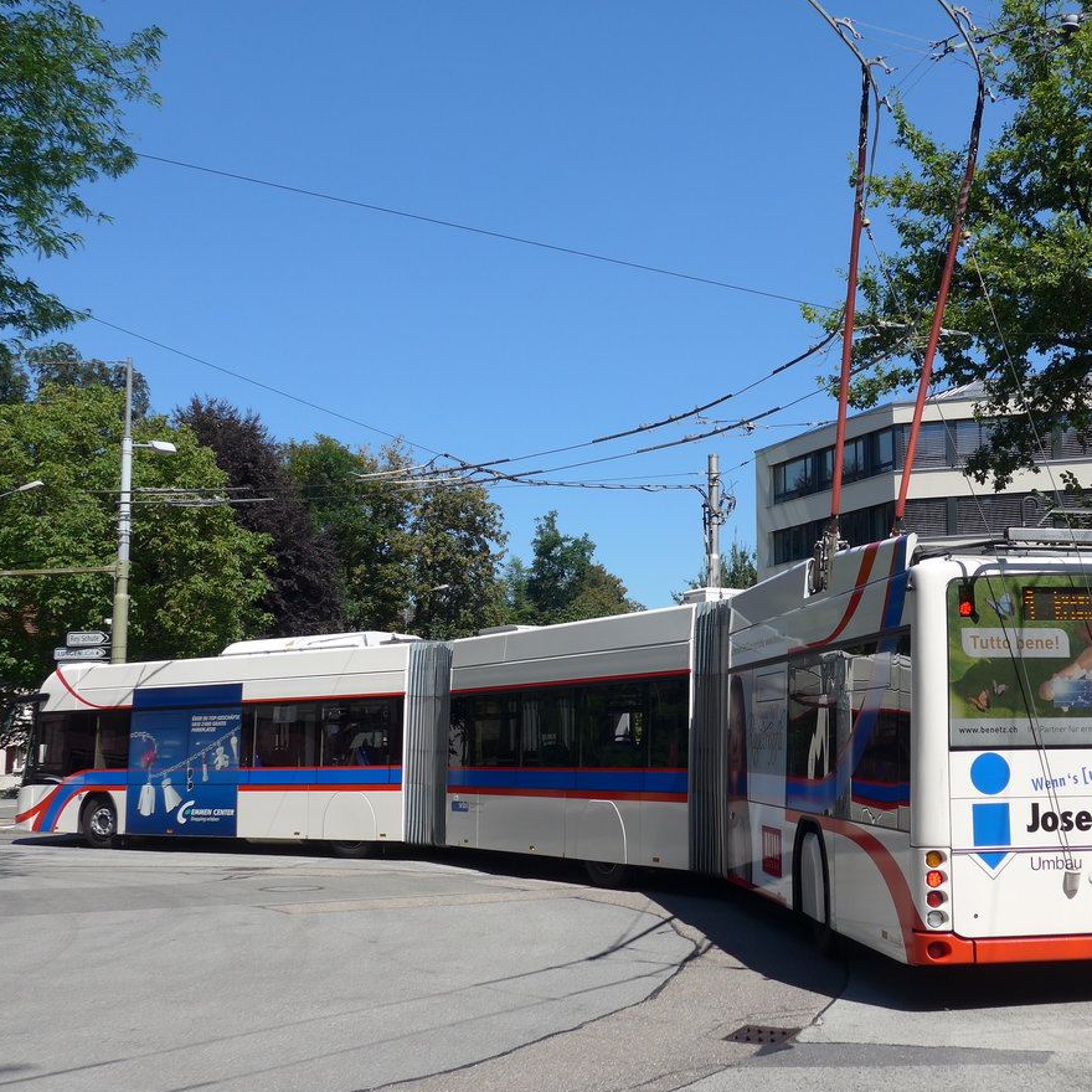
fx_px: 1463
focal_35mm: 41
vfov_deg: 40.9
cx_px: 697
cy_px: 546
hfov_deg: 40.6
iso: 80
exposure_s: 1/1300
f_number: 2.8
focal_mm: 7
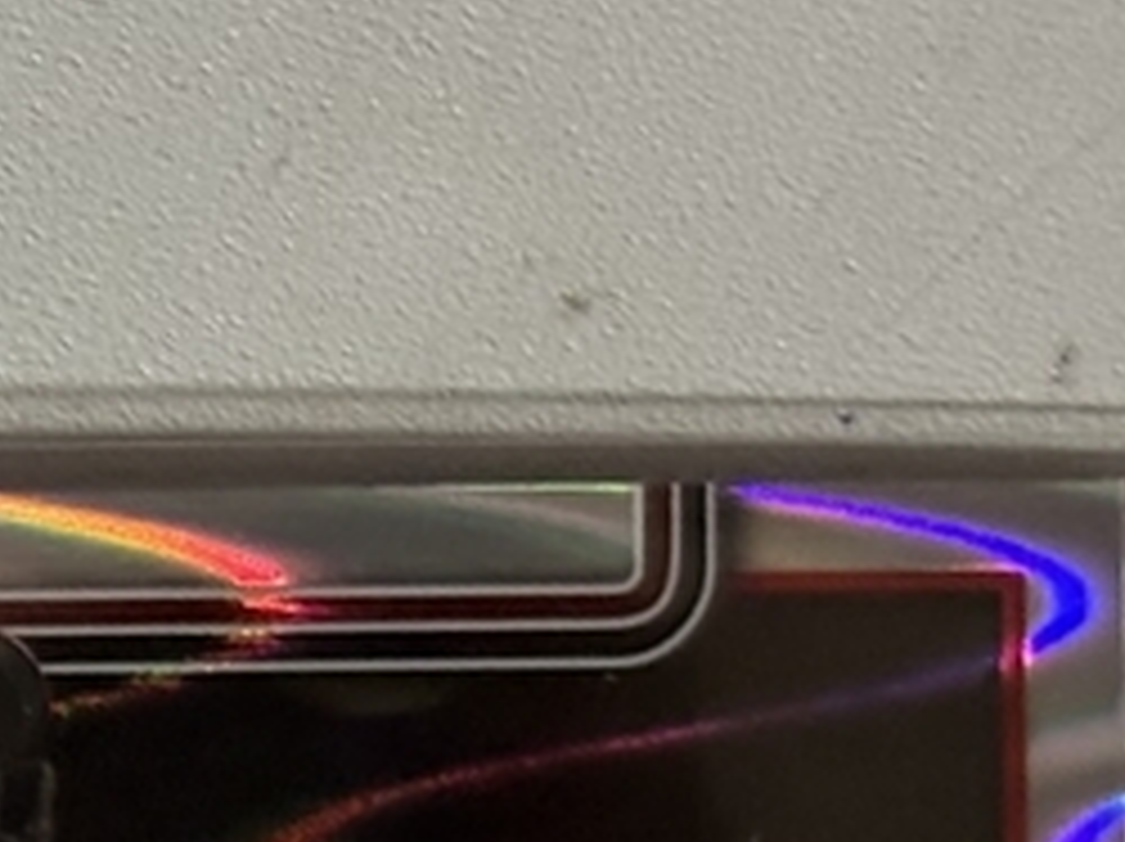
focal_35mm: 250
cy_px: 1045
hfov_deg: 7.5
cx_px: -1359
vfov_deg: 5.9
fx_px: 8117
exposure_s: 1/30
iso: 250
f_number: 1.6
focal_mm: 5.96
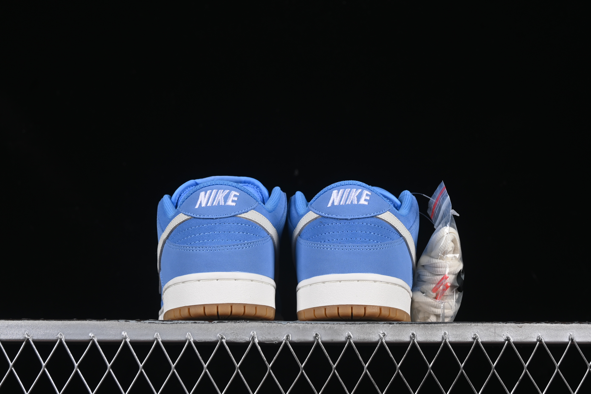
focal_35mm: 72
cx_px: 296
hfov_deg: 28.1
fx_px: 1182
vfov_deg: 18.9
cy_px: 197
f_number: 8
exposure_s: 1/80
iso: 160
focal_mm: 48
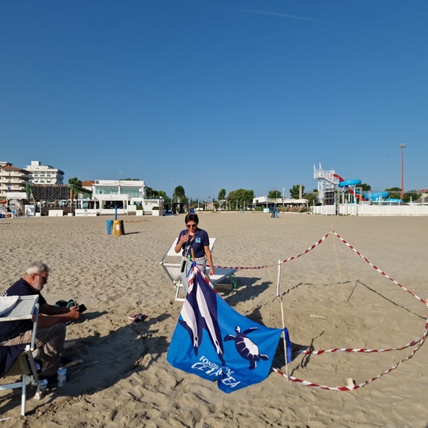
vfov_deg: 57.3
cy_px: 218
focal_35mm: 28
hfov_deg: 57.2
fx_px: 392
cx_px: 230
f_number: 1.8
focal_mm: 6.4
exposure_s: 1/18519
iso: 50
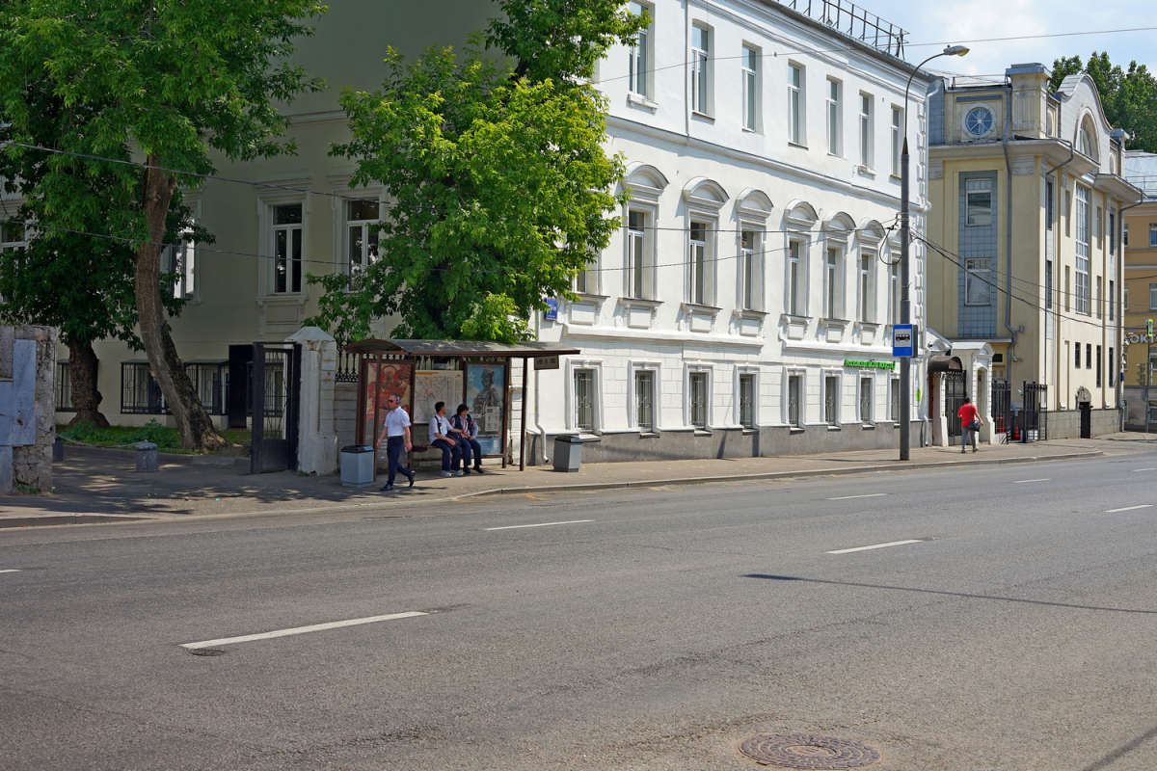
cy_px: 386
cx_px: 578
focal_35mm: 50
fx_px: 1607
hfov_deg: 39.6
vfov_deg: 27.0
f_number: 11
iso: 100
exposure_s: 1/125
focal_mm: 50
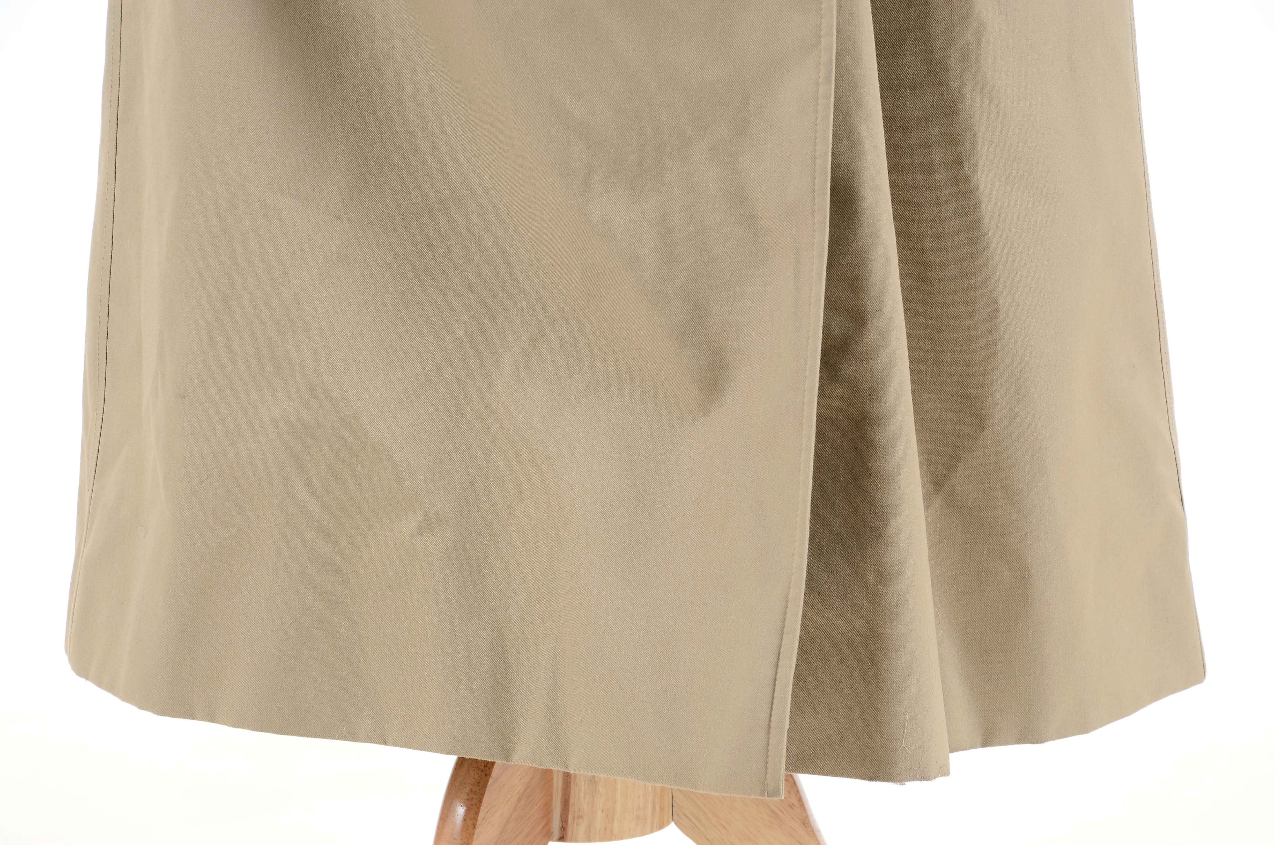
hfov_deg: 17.1
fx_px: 4241
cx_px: 638
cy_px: 422
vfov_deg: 11.4
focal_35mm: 120
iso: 160
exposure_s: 1/80
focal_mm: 80
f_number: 7.1
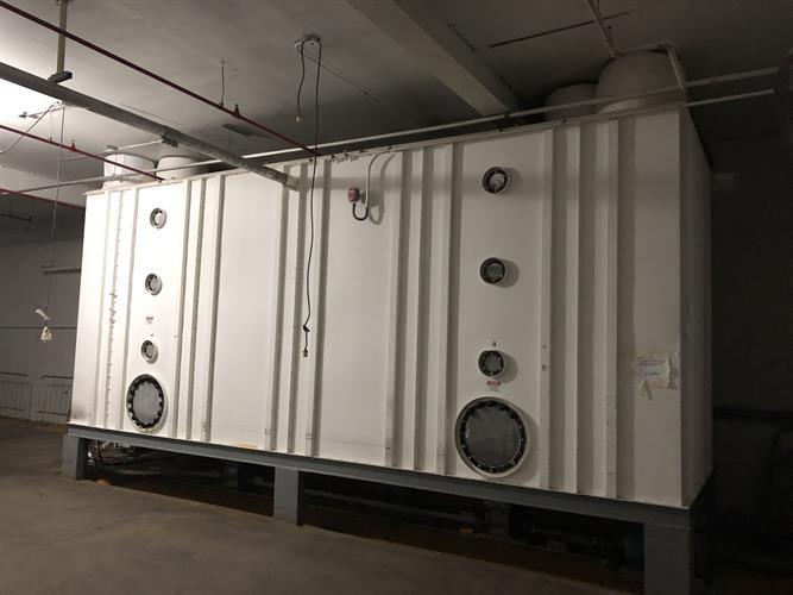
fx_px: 641
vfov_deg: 49.7
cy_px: 298
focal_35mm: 28
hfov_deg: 63.5
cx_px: 396
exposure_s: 1/5
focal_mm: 4
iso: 100
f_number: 1.8
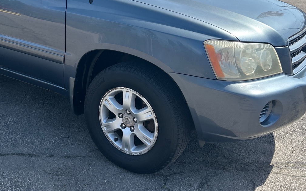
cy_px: 43
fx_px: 367
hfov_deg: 44.5
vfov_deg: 28.7
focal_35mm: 44
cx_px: 97
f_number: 1.5
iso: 50
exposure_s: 1/1972
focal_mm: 5.7
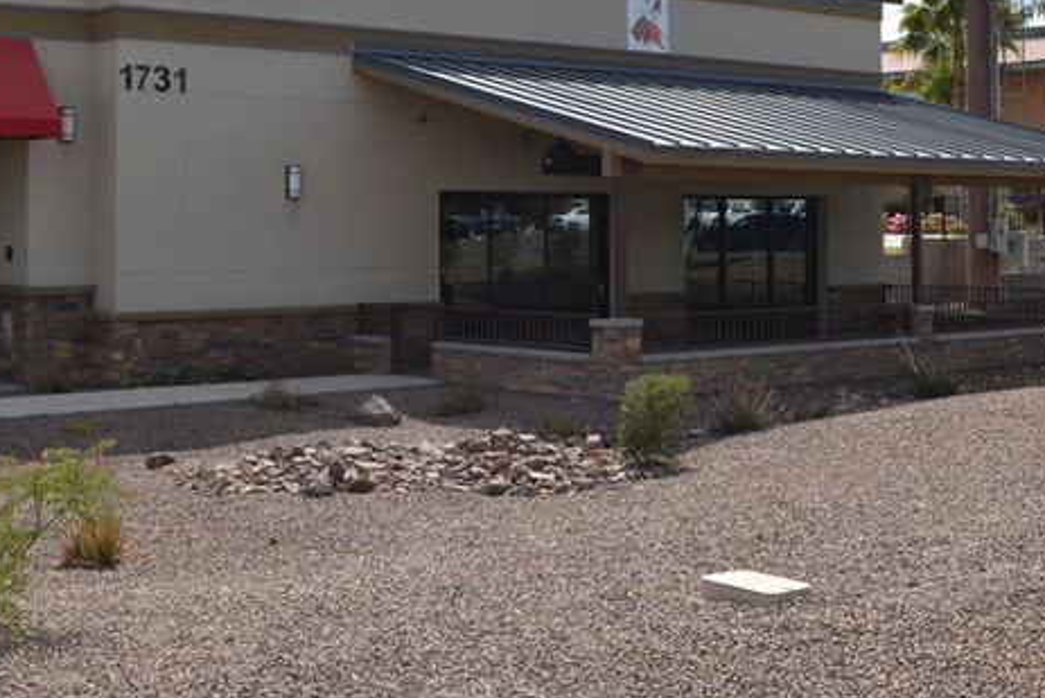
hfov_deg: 35.6
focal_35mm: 56
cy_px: 140
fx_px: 1626
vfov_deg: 23.8
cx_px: 481
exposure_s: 1/200
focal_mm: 18
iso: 100
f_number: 9
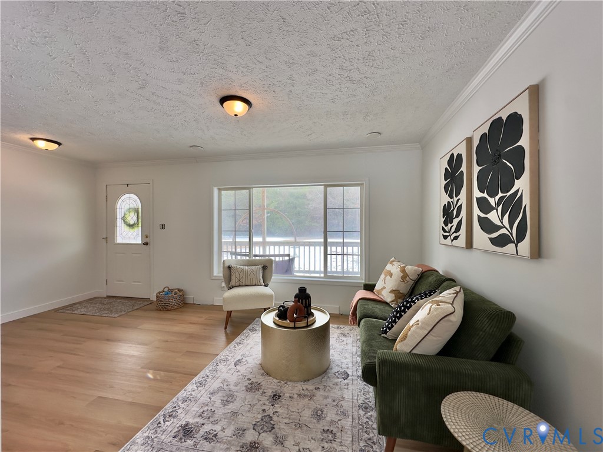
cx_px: 302
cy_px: 226
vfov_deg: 85.7
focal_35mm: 14
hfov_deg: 102.1
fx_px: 244
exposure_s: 1/120
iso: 50
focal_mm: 2.22
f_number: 2.2
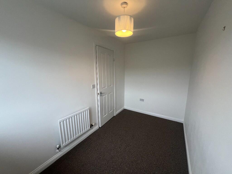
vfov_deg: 89.9
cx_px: 116
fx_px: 87
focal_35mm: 13
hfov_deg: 106.2
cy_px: 87
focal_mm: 1.57
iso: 80
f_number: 1.8
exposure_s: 1/99
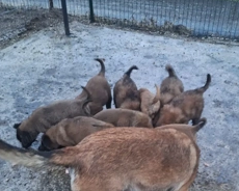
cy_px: 139
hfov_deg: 46.5
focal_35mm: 39
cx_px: 147
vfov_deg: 37.4
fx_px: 276
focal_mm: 5.54
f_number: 1.8
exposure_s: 1/20
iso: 800
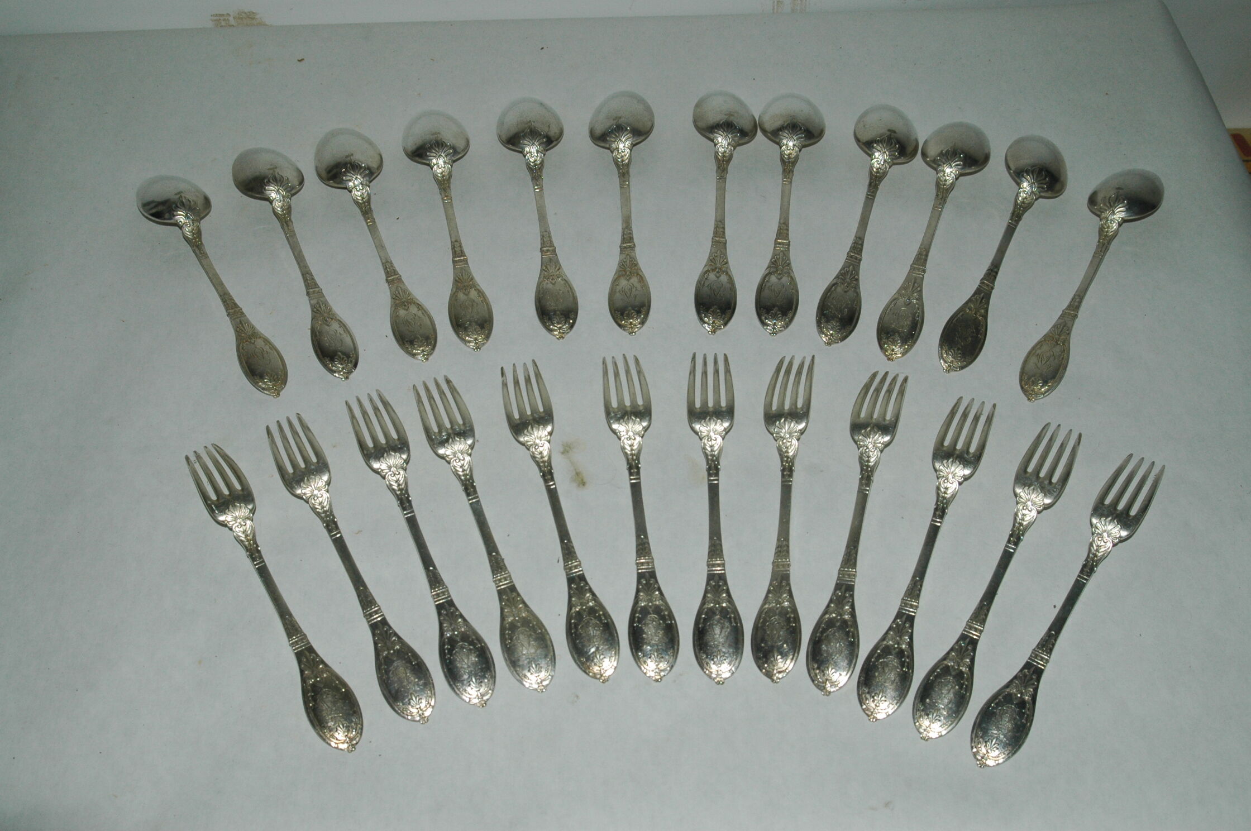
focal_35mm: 46
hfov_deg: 42.4
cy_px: 416
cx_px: 626
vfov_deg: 28.9
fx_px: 1614
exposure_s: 1/125
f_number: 7.1
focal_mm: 31
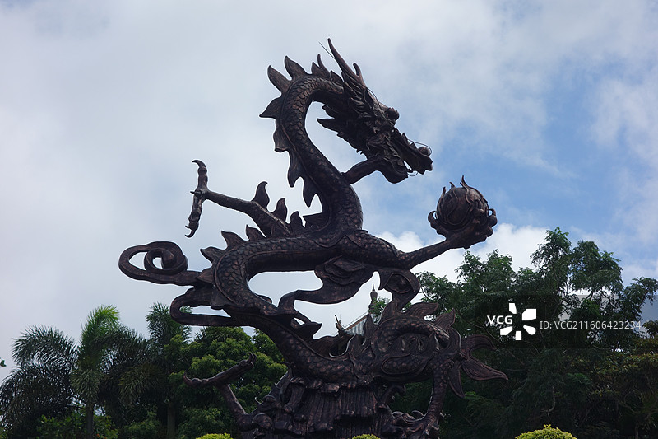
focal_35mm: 72
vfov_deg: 18.9
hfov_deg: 28.1
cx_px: 329
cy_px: 220
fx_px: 1316
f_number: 6.3
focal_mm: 26.57
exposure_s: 1/800
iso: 125
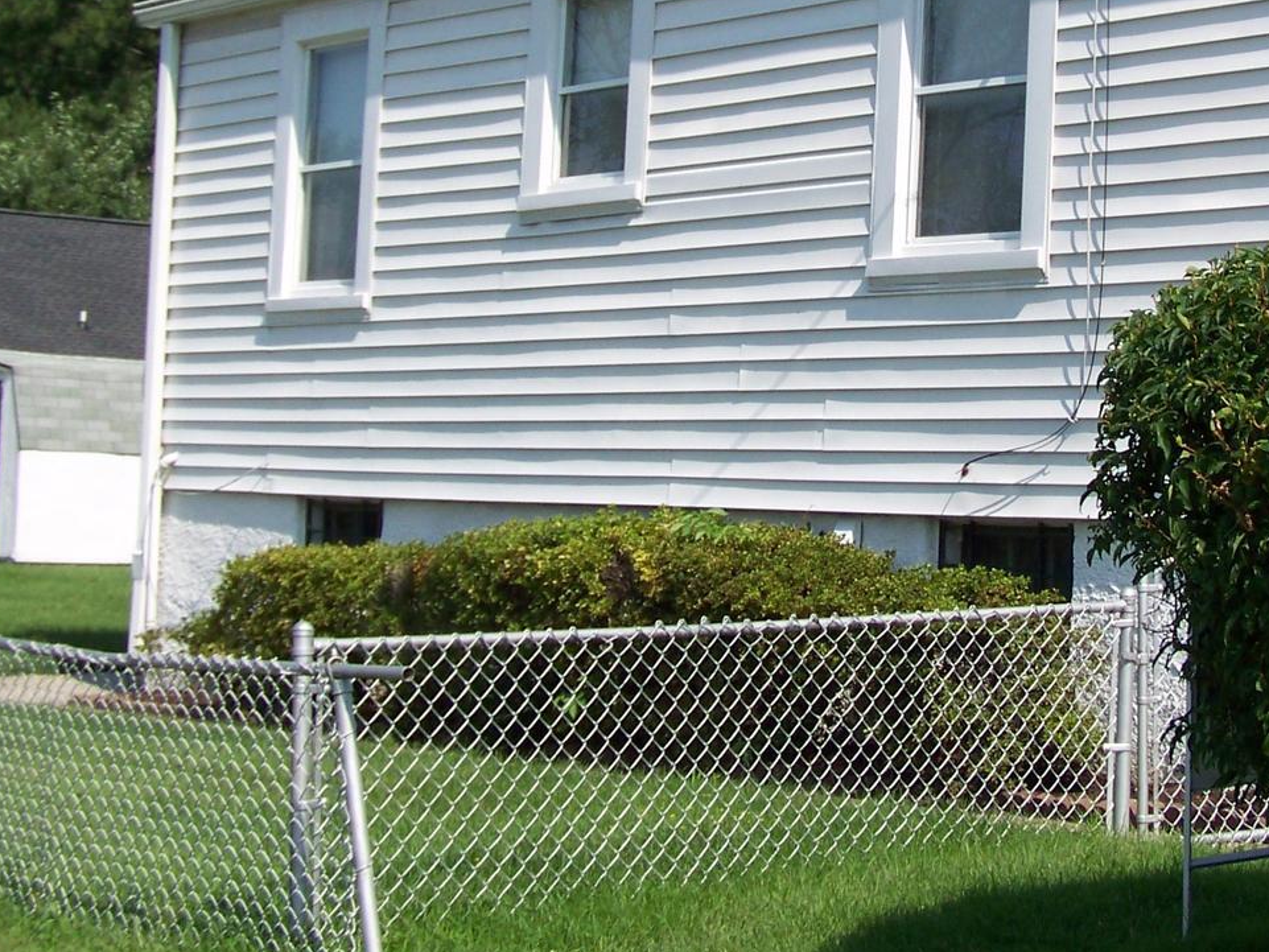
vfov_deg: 18.1
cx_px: 897
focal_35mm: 81
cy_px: 198
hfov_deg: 23.9
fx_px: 2970
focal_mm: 6.3
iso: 64
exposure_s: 1/640
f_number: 4
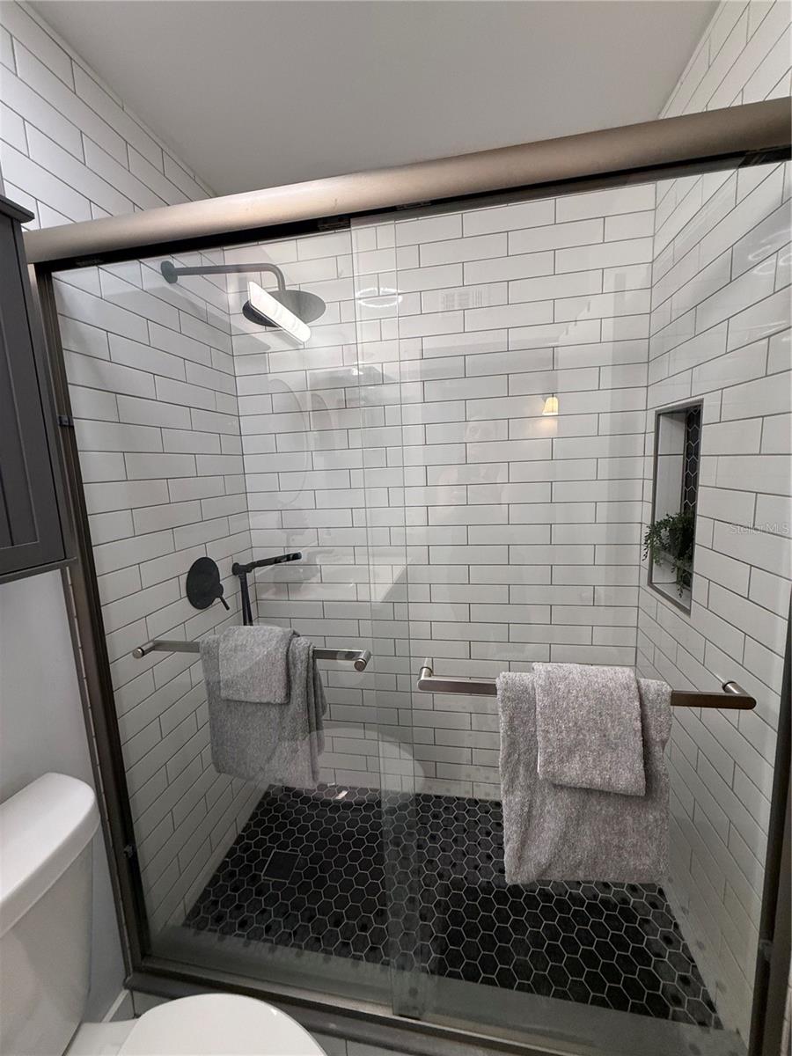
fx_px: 427
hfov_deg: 85.7
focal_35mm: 14
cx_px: 396
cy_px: 528
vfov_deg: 102.1
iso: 320
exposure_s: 1/120
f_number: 2.2
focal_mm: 2.22
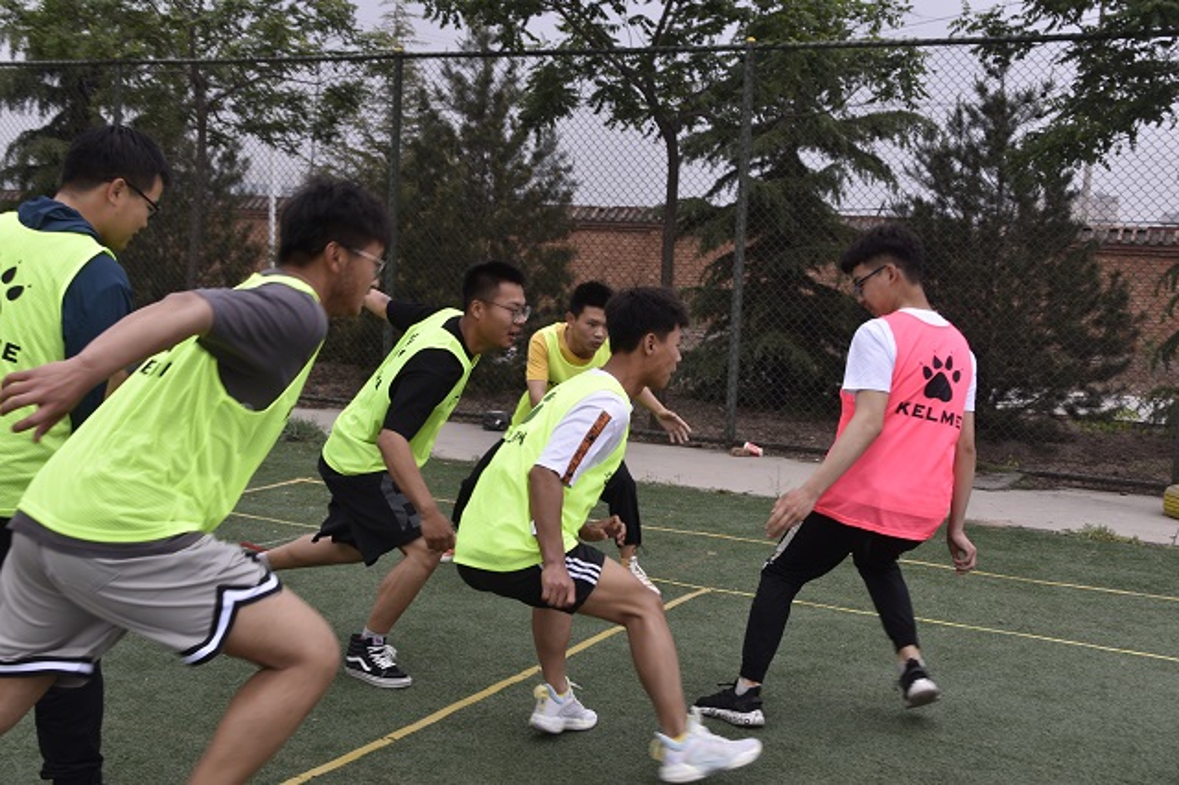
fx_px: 1424
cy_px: 392
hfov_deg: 45.0
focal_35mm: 44
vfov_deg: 30.8
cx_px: 590
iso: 220
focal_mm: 29
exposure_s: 1/250
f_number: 5.6
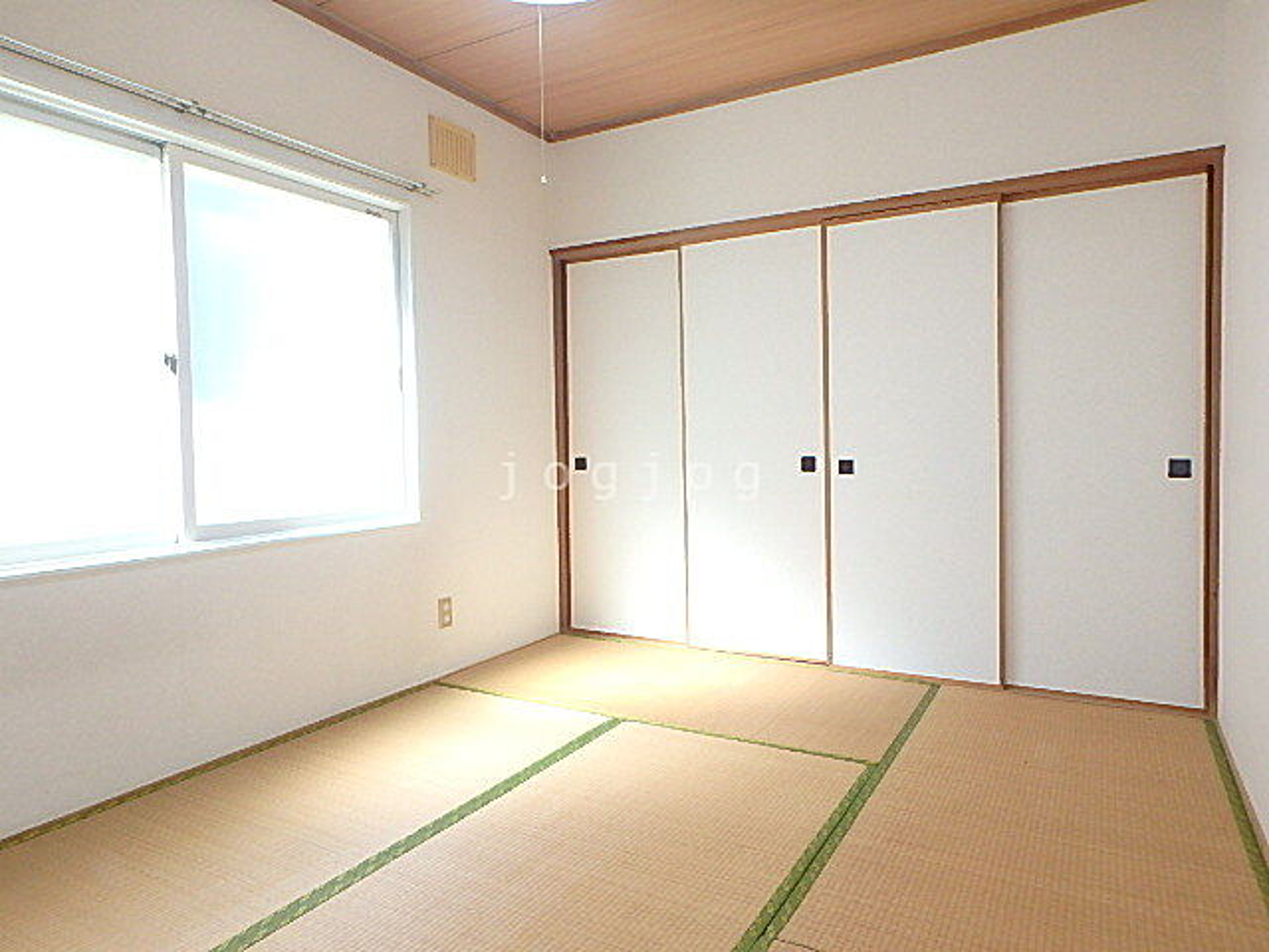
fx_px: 770
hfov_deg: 79.0
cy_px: 476
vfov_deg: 63.4
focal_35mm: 21
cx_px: 634
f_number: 3.5
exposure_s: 1/50
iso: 200
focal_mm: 3.7
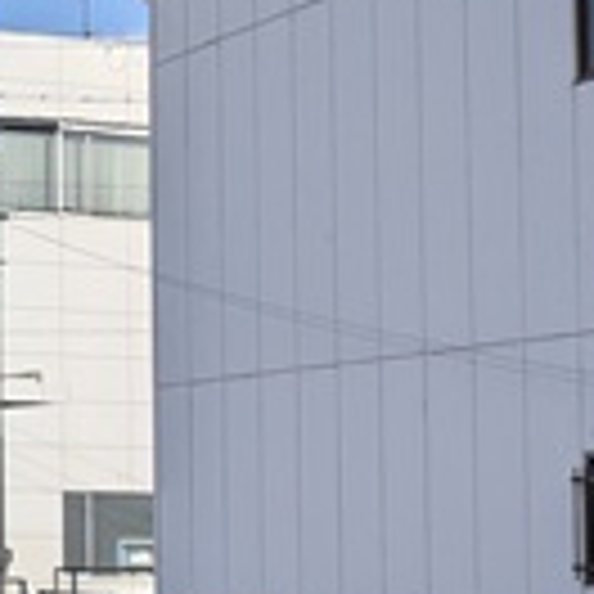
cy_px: 436
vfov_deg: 16.8
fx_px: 2000
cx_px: -778
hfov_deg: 13.2
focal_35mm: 103
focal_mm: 4.53
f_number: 1.7
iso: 29
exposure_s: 1/1527
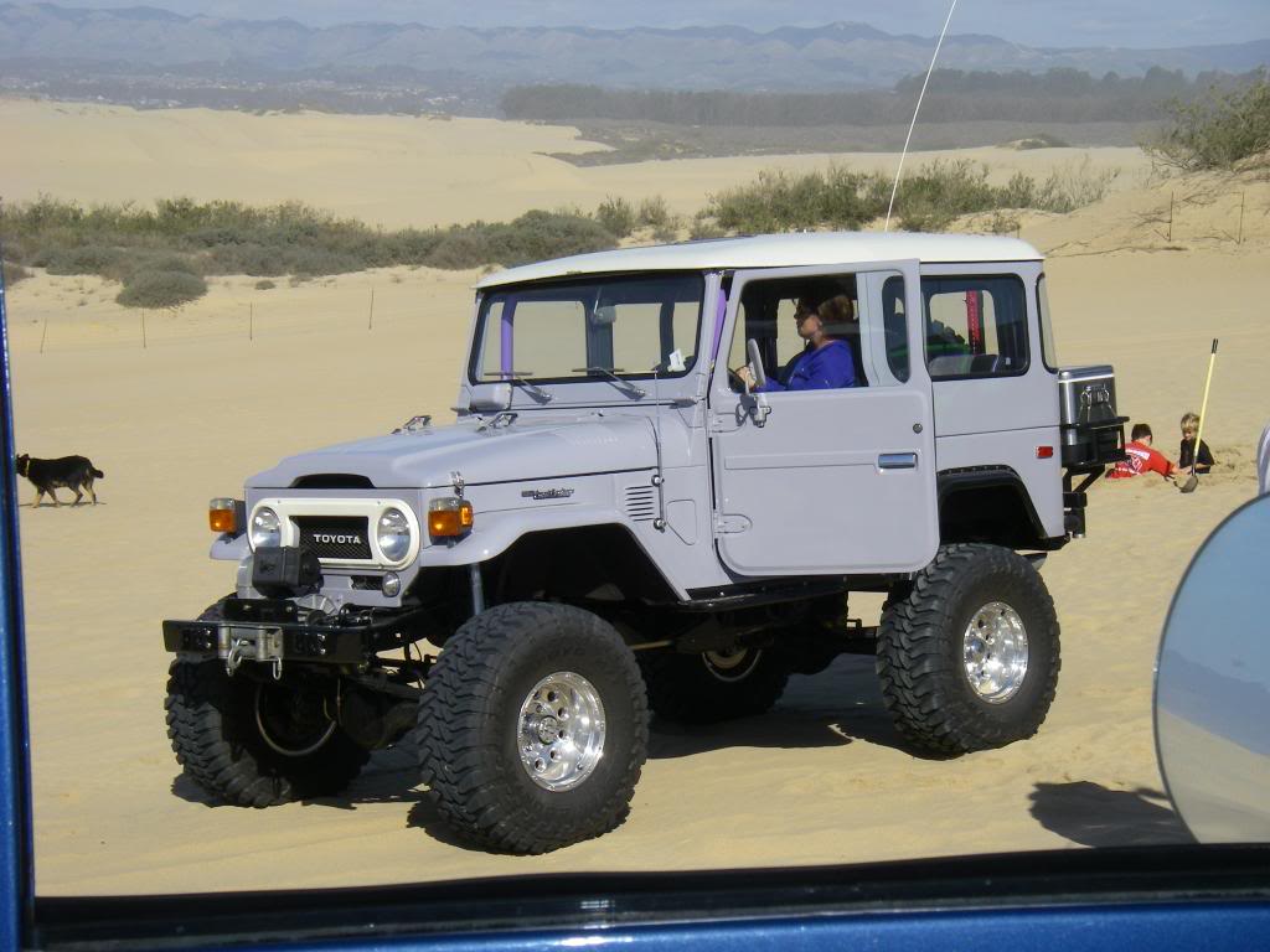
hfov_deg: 27.0
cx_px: 635
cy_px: 476
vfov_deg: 20.4
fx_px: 2642
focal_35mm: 72
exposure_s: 1/320
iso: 64
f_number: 7.6
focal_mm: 11.9
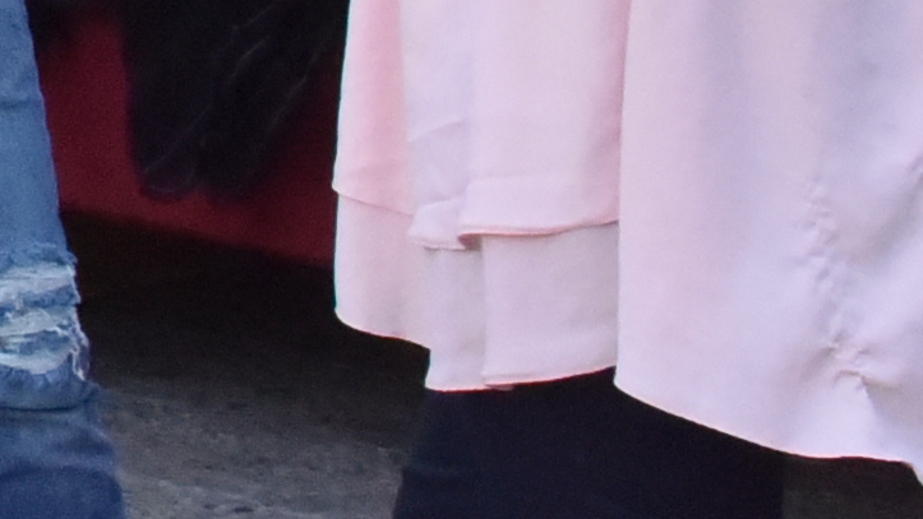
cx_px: -2154
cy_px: -1148
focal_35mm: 304
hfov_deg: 6.3
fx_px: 7442
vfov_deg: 3.9
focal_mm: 38
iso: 2500
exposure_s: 1/500
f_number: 11
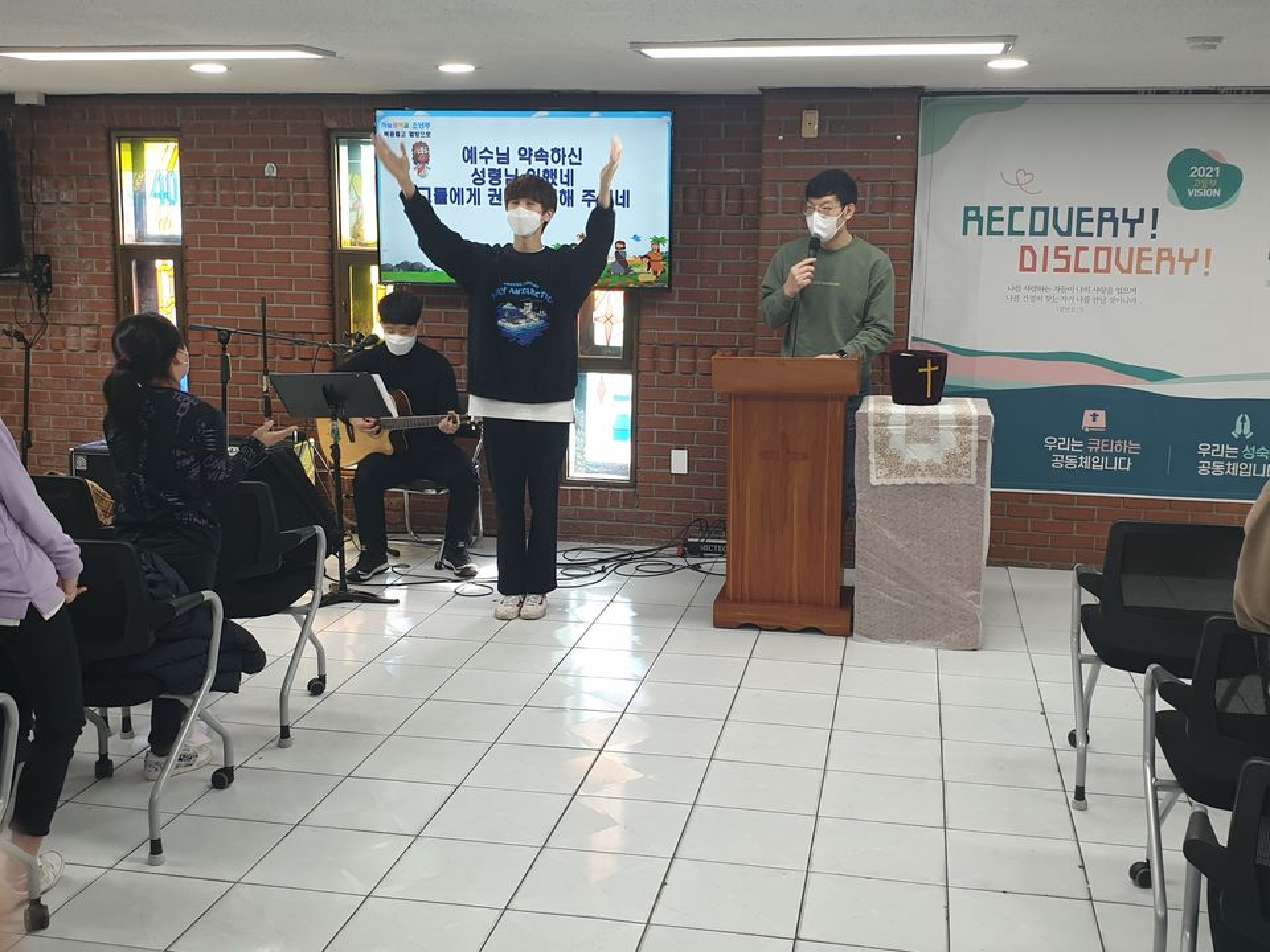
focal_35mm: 26
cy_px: 476
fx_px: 954
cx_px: 635
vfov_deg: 53.1
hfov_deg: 67.3
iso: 80
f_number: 2.4
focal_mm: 4.3
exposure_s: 1/60
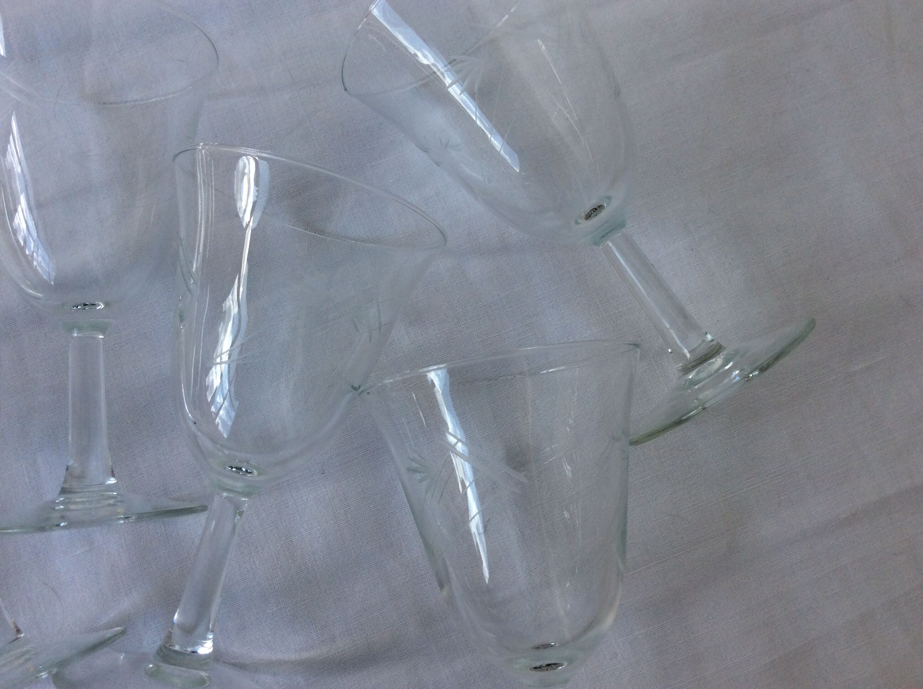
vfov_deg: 44.1
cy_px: 344
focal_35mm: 32
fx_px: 852
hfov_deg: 56.9
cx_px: 462
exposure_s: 1/400
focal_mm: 3.3
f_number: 2.4
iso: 32
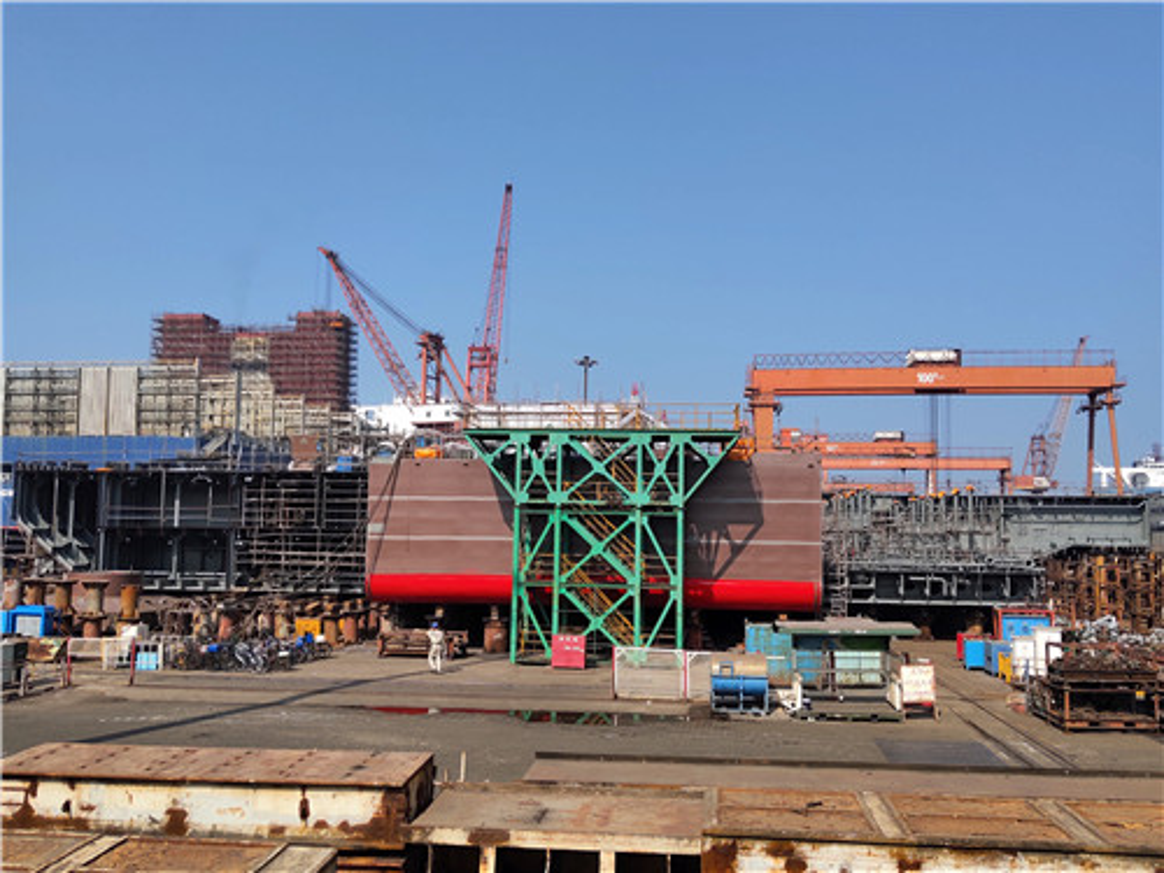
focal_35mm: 30
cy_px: 436
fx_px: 1009
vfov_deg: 46.8
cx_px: 582
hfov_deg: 60.0
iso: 50
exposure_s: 1/1036
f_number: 2
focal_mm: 3.87
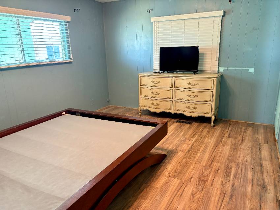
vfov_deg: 53.0
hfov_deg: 67.3
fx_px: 210
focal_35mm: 26
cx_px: 140
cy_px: 105
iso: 320
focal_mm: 5.96
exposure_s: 1/40
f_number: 1.6
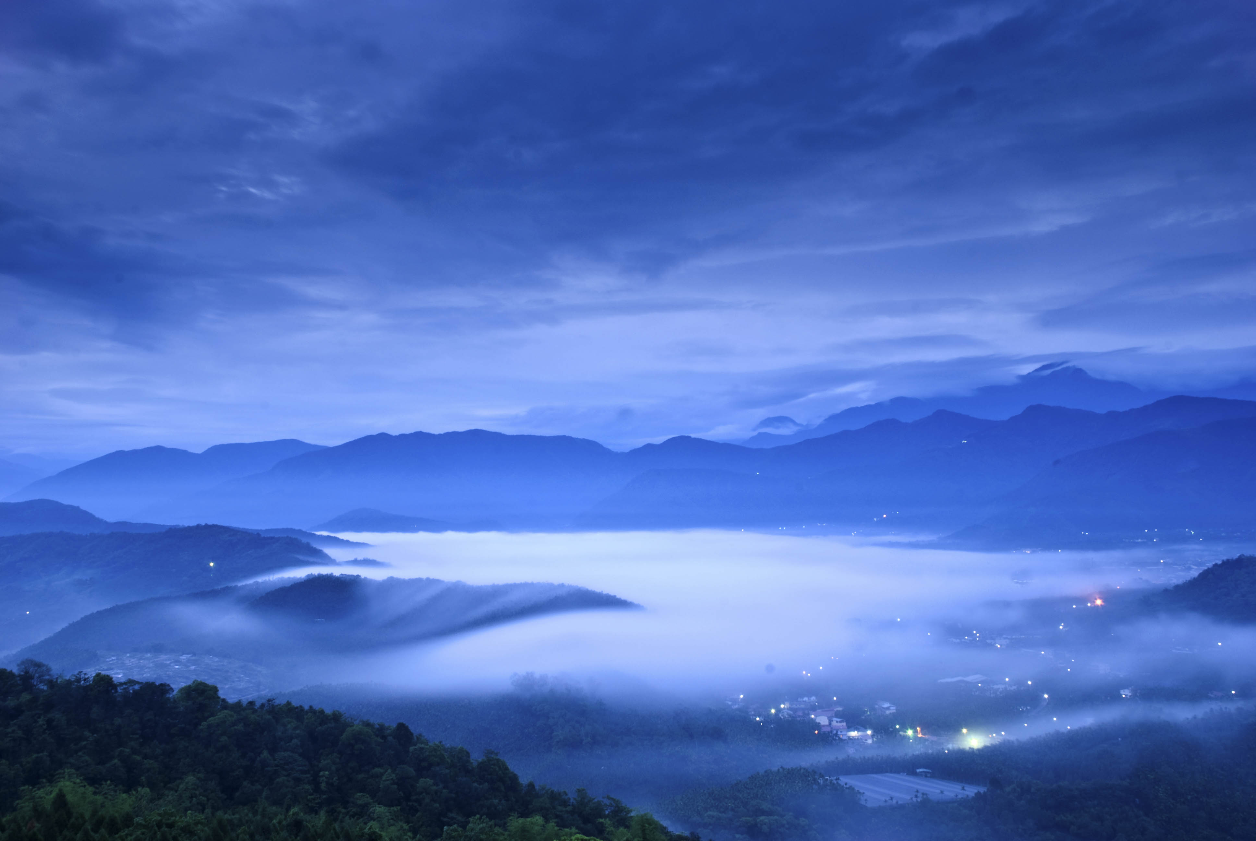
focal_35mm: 36
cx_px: 628
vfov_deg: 37.0
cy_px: 420
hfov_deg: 53.1
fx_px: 1258
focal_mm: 24
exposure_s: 119
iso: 100
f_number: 16
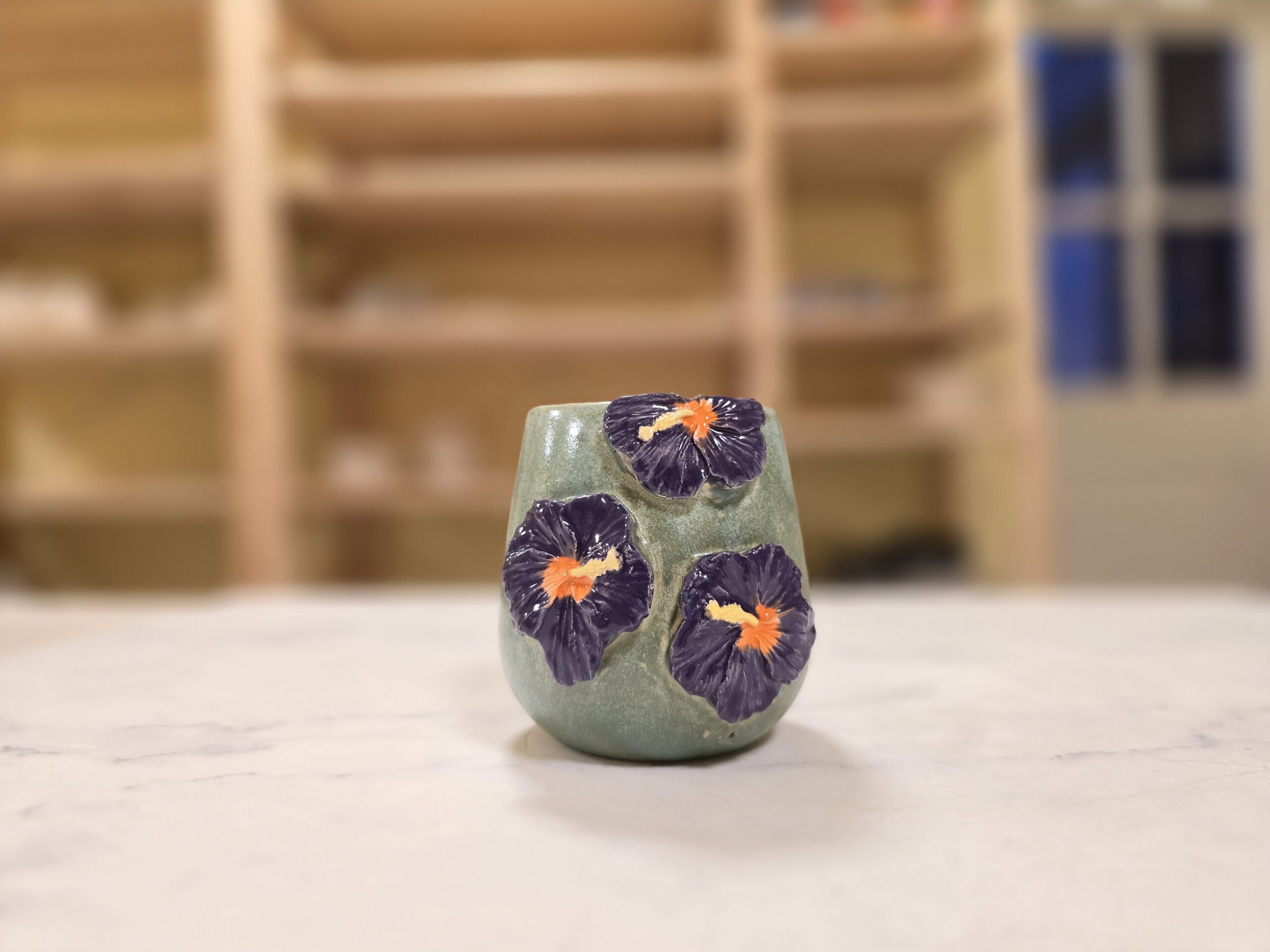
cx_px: 635
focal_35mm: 23
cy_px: 476
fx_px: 844
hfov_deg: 73.9
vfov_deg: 58.9
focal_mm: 6.3
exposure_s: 1/100
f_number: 1.7
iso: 320
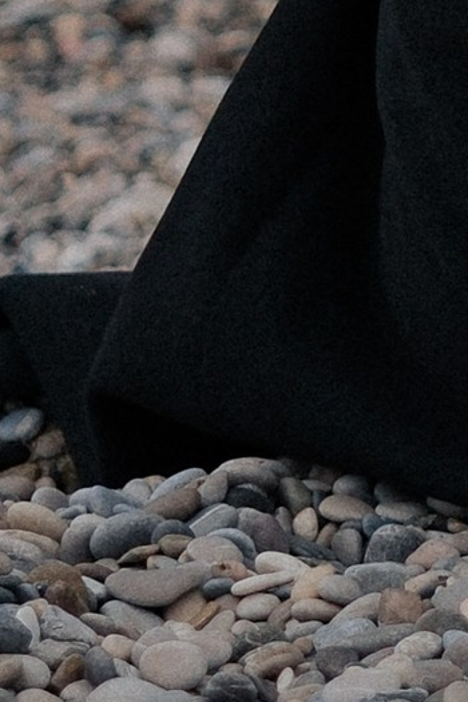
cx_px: 1357
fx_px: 7136
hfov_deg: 3.7
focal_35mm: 366
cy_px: -651
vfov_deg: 5.5
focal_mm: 33
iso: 320
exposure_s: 1/1250
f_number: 1.4
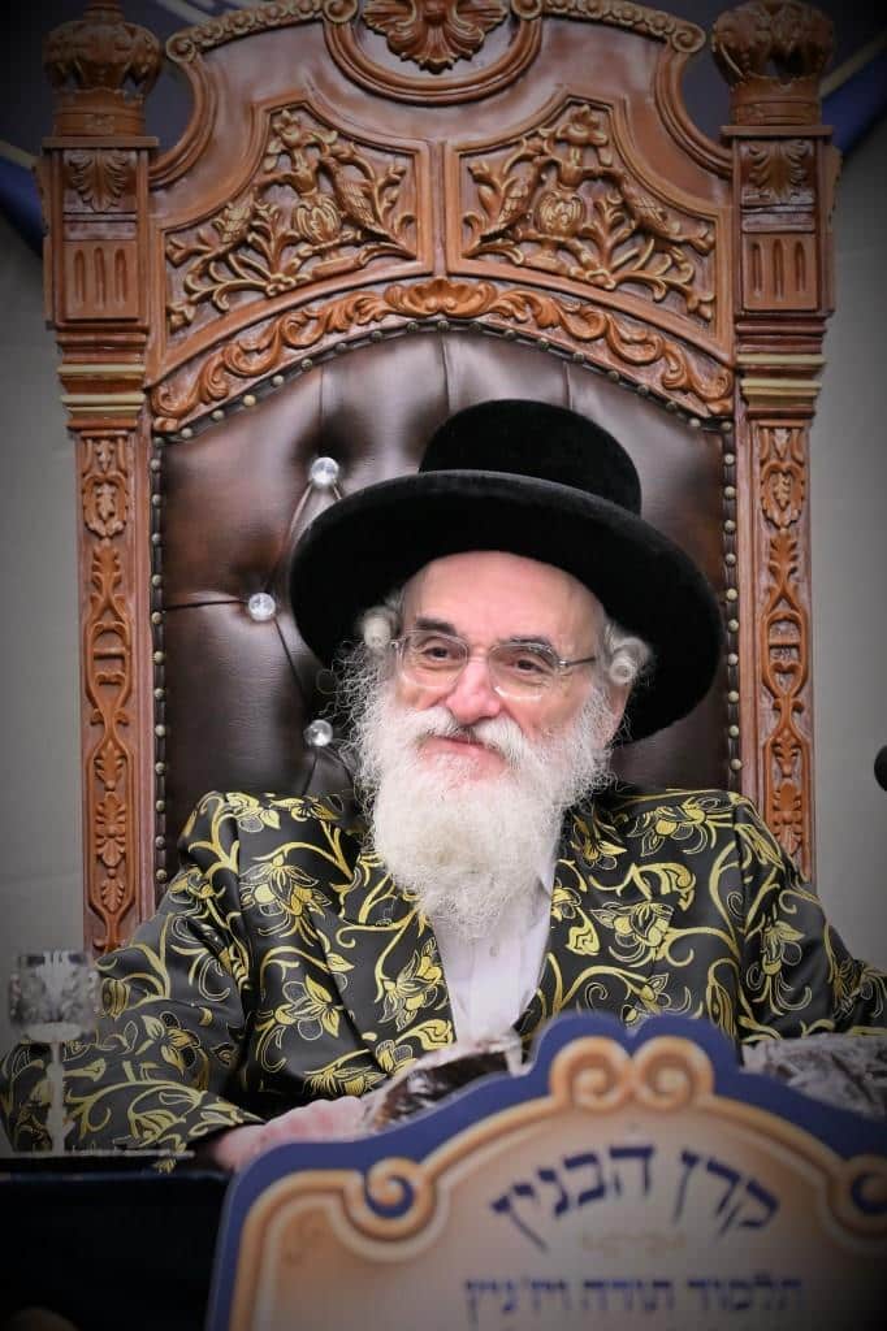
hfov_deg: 4.6
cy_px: 666
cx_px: 444
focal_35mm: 300
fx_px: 11094
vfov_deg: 6.9
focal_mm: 200
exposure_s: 1/160
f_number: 2.8
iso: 320
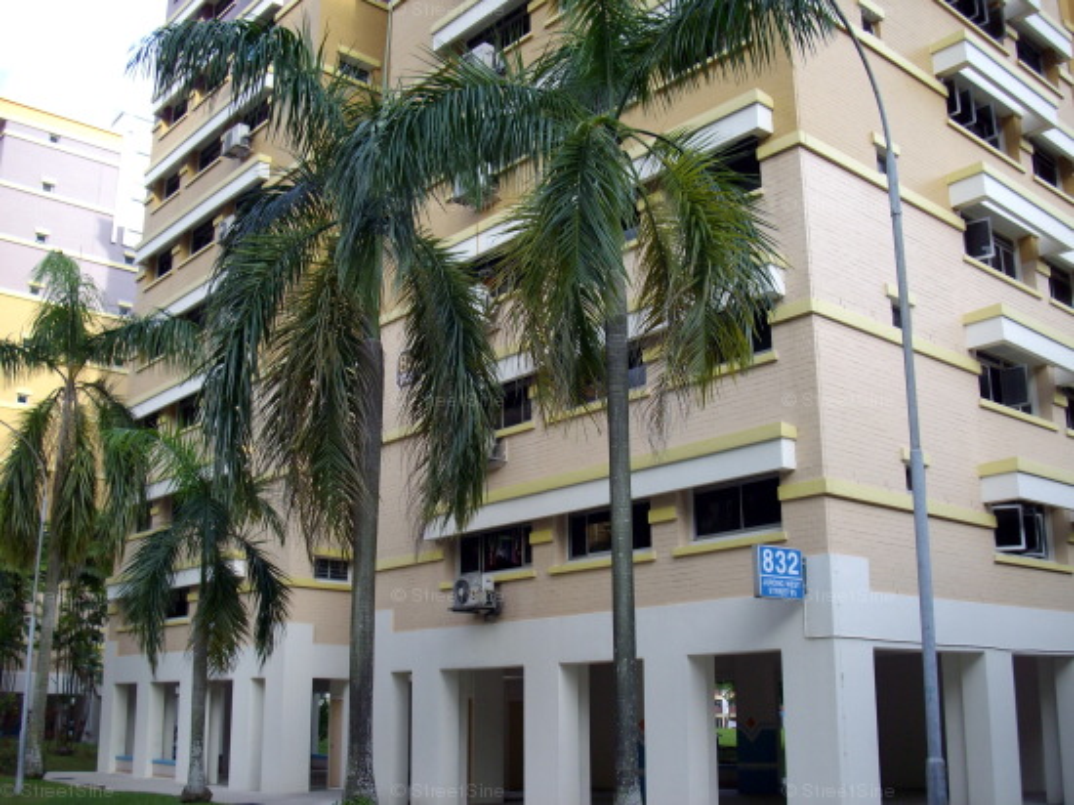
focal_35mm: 37
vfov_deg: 38.6
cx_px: 537
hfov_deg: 50.2
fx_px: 1147
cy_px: 402
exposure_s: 1/125
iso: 80
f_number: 2.8
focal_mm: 6.2
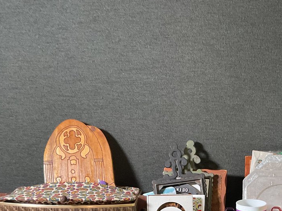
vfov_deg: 22.5
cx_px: 220
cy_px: 223
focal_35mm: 62
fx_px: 505
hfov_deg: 30.5
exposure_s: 1/60
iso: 200
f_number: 1.8
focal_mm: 3
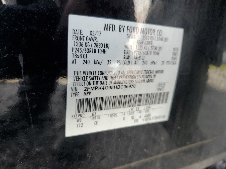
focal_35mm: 26
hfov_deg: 67.3
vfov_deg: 53.1
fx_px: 170
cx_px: 113
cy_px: 84
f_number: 1.5
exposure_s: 1/156
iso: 50
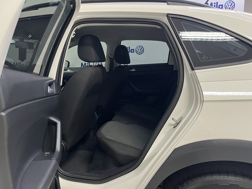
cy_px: 94
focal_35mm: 26
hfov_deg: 67.3
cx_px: 126
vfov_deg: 53.1
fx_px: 189
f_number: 1.6
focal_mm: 5.1
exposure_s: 1/60
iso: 320
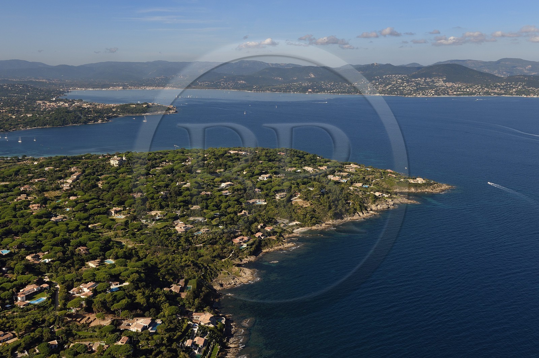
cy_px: 179
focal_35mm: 36
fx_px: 539
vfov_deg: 36.8
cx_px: 270
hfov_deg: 53.2
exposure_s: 1/1250
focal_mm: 36
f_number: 9
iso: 400
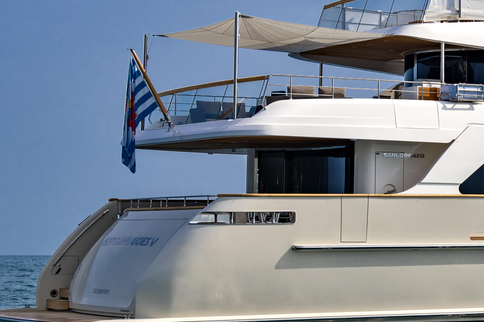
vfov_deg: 11.2
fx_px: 1640
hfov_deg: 16.2
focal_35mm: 122
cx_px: 556
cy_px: 55
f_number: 5.6
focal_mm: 46
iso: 31
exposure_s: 1/640
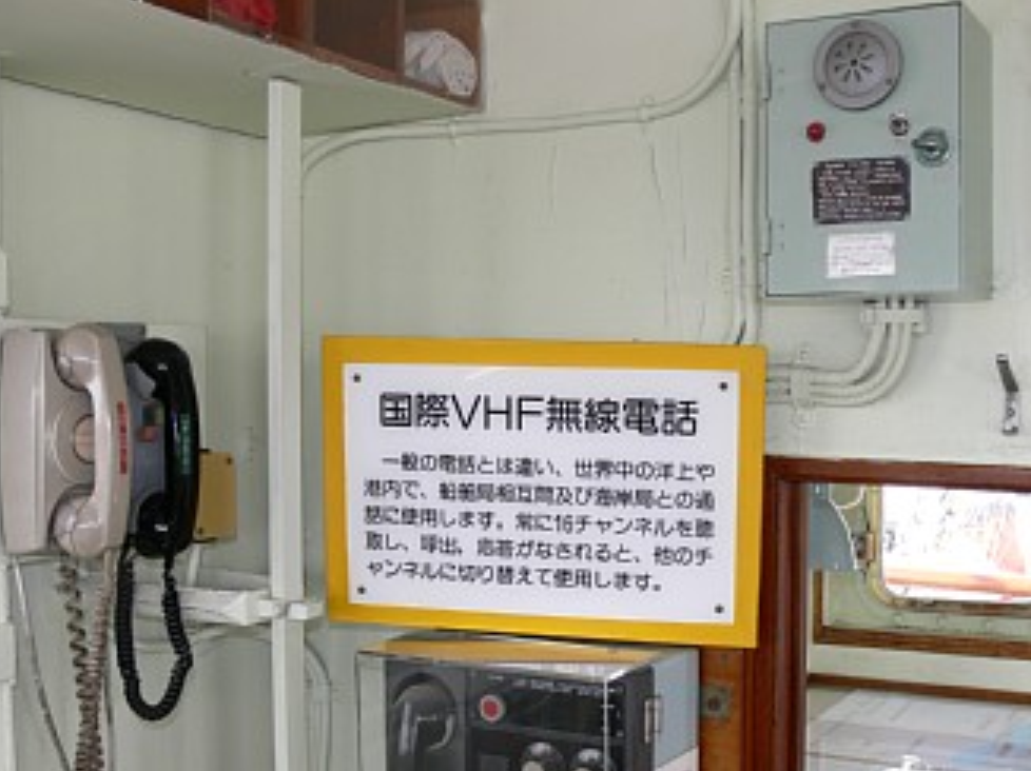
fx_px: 1280
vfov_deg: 33.4
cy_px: 471
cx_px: 607
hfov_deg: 43.7
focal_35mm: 43
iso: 80
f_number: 3.6
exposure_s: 1/60
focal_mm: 7.4
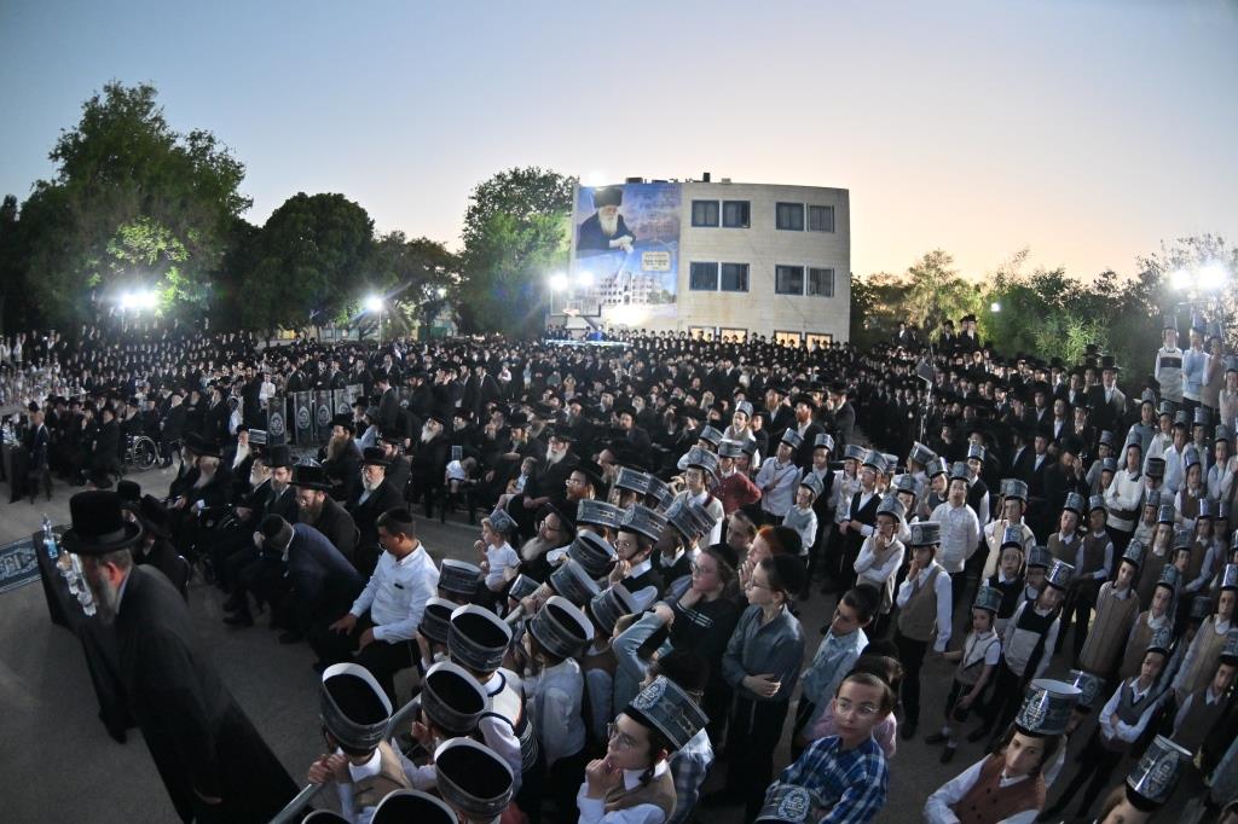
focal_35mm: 15
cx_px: 619
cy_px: 412
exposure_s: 1/200
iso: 1250
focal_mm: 10.5
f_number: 2.8
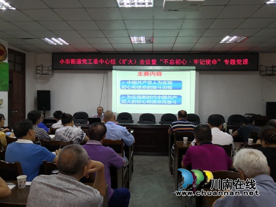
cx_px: 138
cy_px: 104
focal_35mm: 27
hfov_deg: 65.3
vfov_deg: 51.4
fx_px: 215
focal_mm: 3.95
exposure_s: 1/100
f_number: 1.8
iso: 500
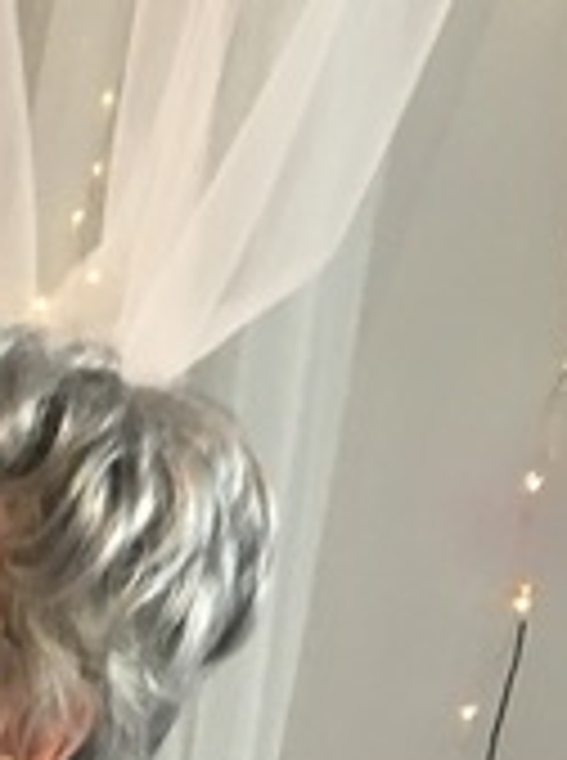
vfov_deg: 15.6
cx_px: -428
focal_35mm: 117
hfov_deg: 11.7
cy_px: 1133
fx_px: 2565
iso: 100
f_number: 2.2
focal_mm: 4.15
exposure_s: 1/30
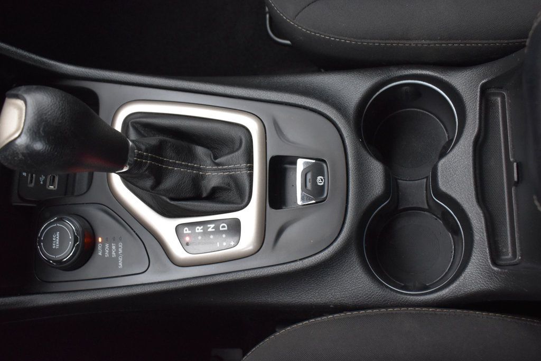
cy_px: 180
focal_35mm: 36
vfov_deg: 36.8
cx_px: 270
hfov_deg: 53.1
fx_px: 541
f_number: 6.3
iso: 1600
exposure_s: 1/15
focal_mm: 24
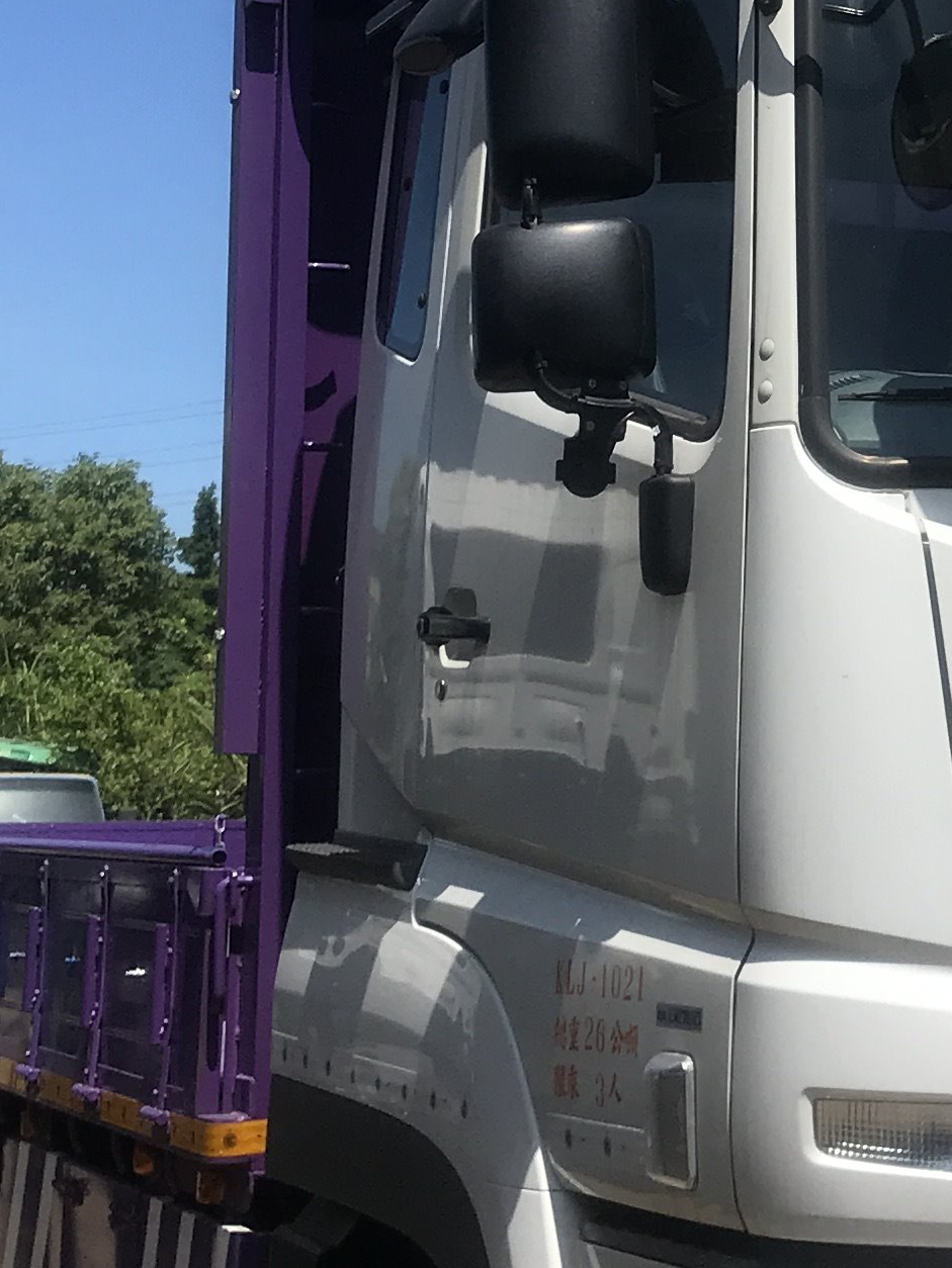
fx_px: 3299
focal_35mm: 90
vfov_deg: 21.5
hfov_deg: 16.0
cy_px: 282
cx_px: 1010
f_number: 1.8
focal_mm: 3.99
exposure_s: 1/3195
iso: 20
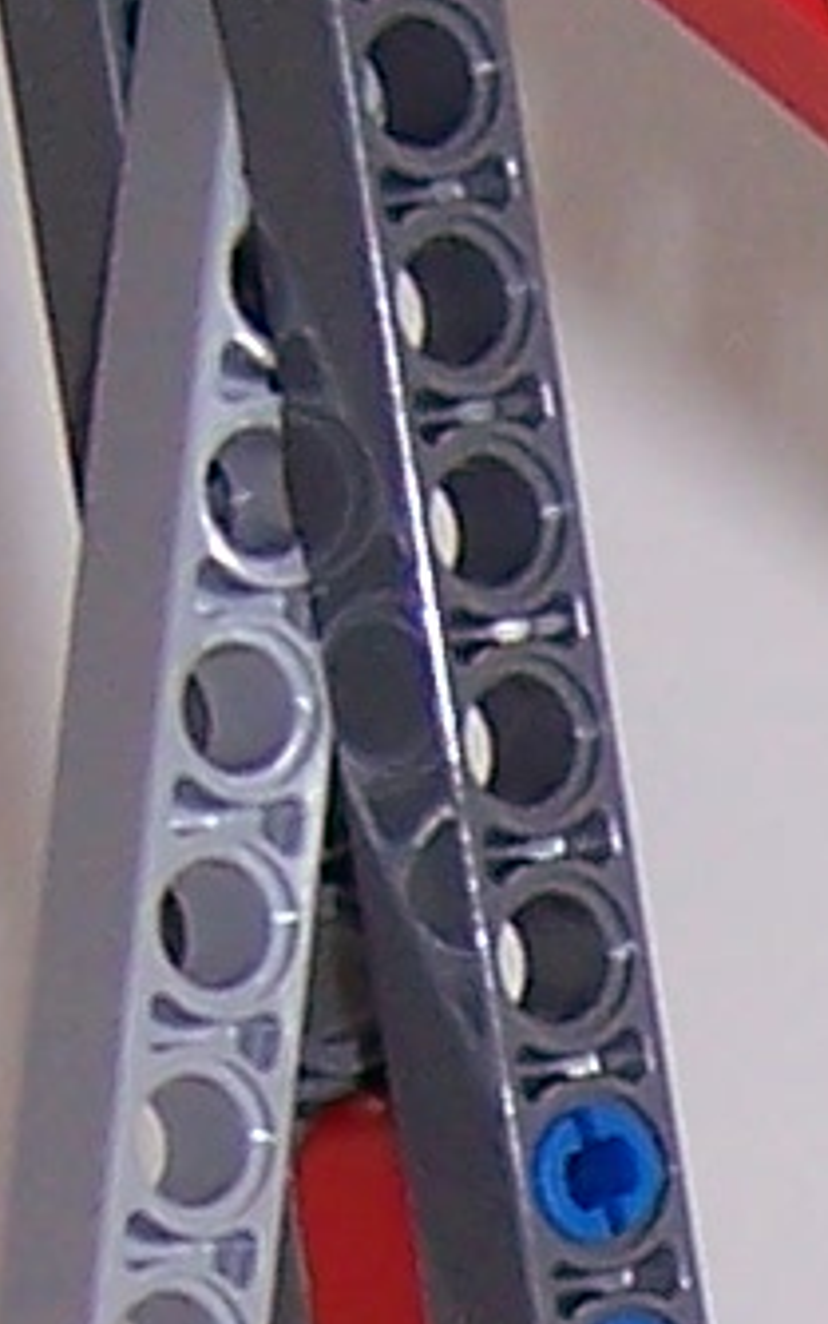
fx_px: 11219
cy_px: 2731
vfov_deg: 6.5
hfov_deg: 4.1
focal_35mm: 311
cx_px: 2171
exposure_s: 1/60
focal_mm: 6.3
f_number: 2.8
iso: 80
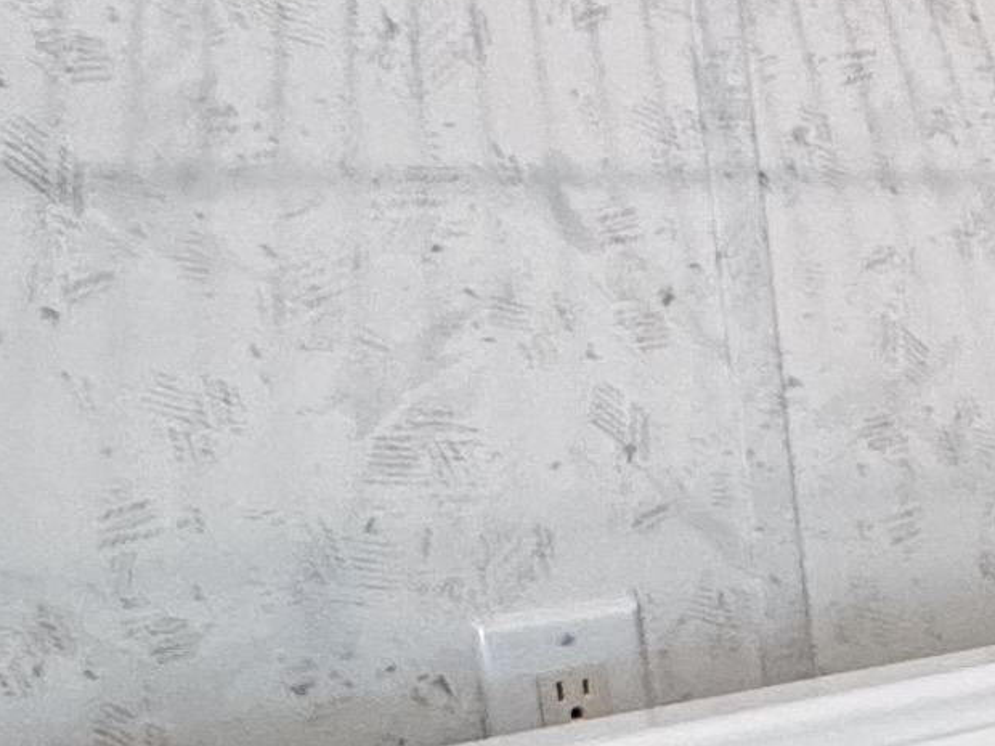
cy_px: 632
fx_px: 2616
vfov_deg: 16.1
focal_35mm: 91
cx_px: 2231
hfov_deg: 15.2
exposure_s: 1/60
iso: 250
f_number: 2.2
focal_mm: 2.22
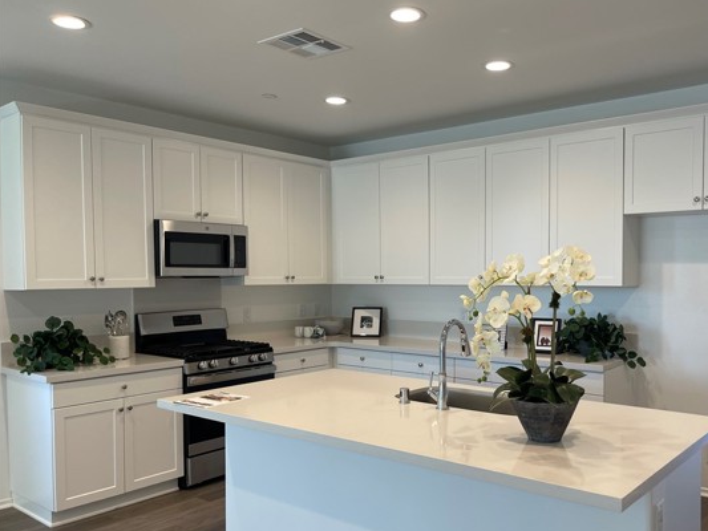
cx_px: 421
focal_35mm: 30
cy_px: 293
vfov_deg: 46.7
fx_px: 614
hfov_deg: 59.5
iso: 64
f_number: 1.6
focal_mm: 5.1
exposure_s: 1/120
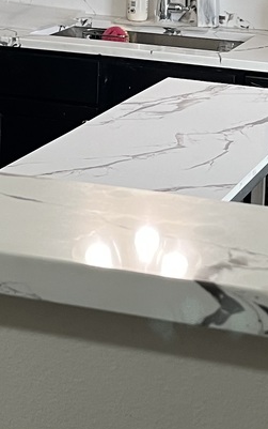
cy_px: -22
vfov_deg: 20.2
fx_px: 1156
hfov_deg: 13.2
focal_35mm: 99
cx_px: 171
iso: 100
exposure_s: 1/60
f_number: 1.6
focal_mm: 5.1
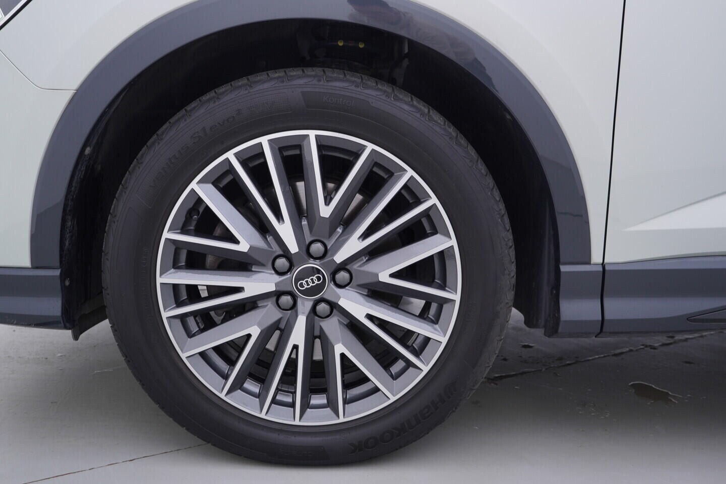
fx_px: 726
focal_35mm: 36
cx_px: 363
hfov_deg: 53.1
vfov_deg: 36.9
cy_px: 242
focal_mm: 24
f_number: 3.5
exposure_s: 1/60
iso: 125
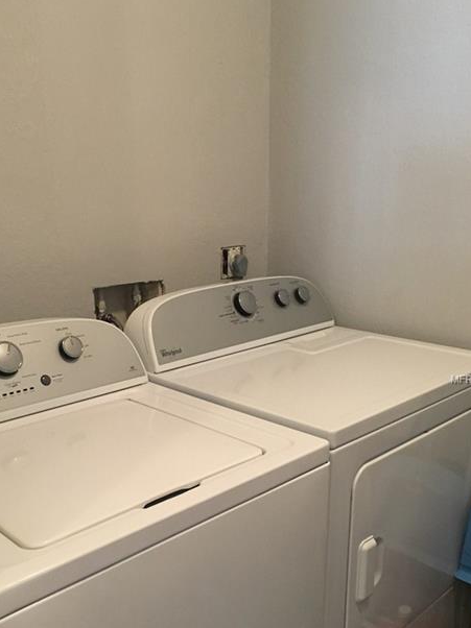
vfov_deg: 49.8
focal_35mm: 37
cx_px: 197
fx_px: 672
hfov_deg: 38.5
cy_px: 380
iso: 200
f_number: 2.2
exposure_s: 1/15
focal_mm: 4.15
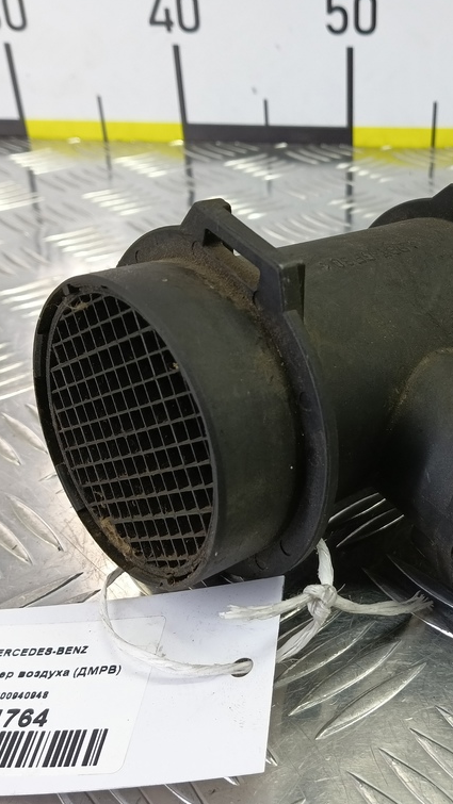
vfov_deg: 58.0
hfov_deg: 33.8
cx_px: 349
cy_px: 401
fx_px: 726
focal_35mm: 34
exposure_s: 1/50
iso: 150
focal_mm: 4.11
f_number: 1.6
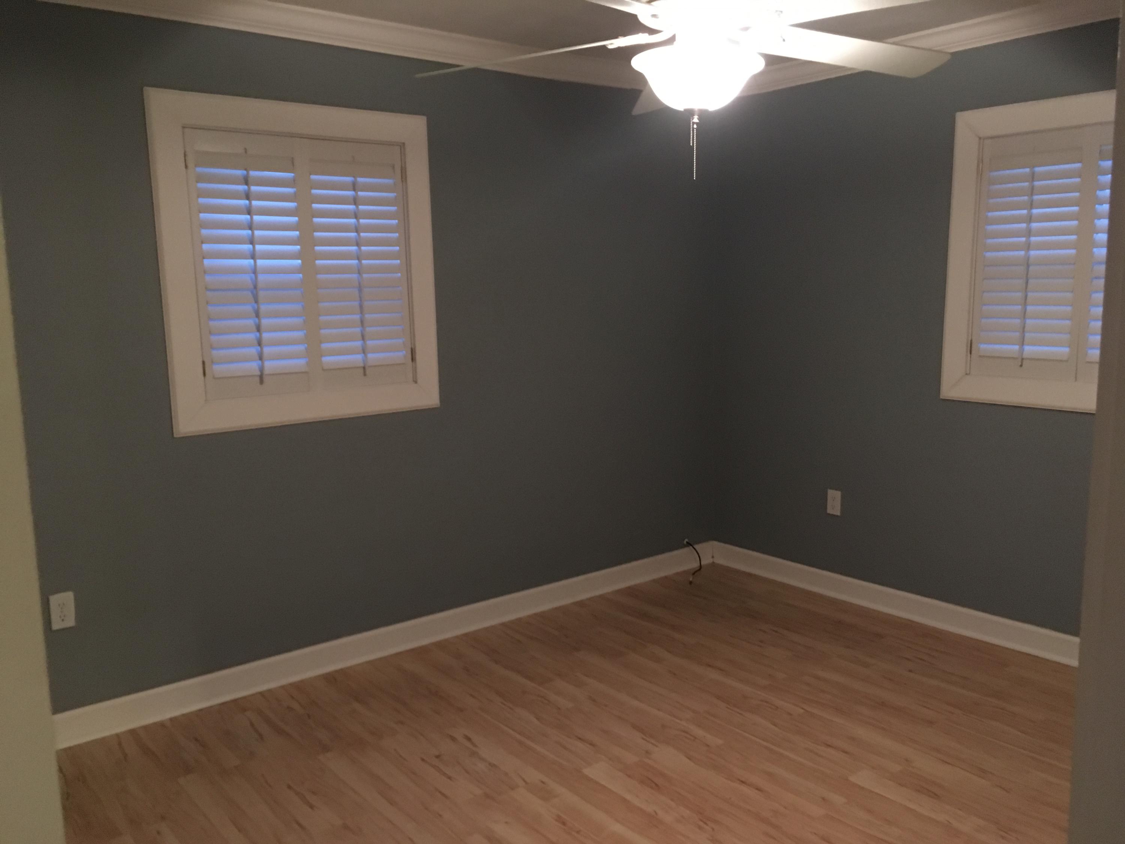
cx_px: 562
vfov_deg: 48.2
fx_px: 942
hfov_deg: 61.7
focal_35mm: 29
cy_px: 422
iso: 400
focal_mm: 4.15
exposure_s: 1/15
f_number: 2.2
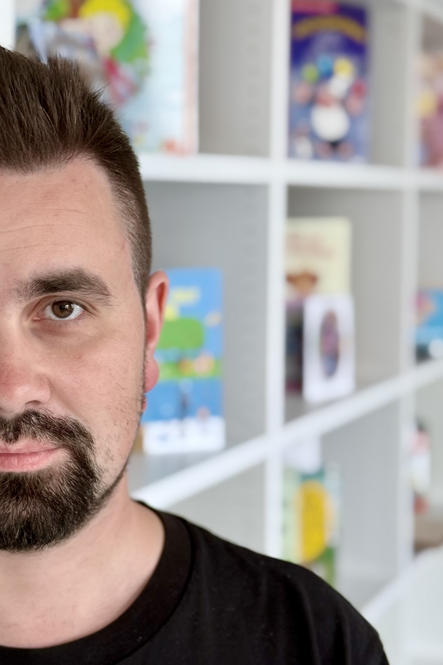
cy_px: 341
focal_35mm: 86
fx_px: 1588
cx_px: 37
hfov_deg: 15.7
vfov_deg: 23.6
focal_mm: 6.76
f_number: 1.78
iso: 80
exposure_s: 1/121
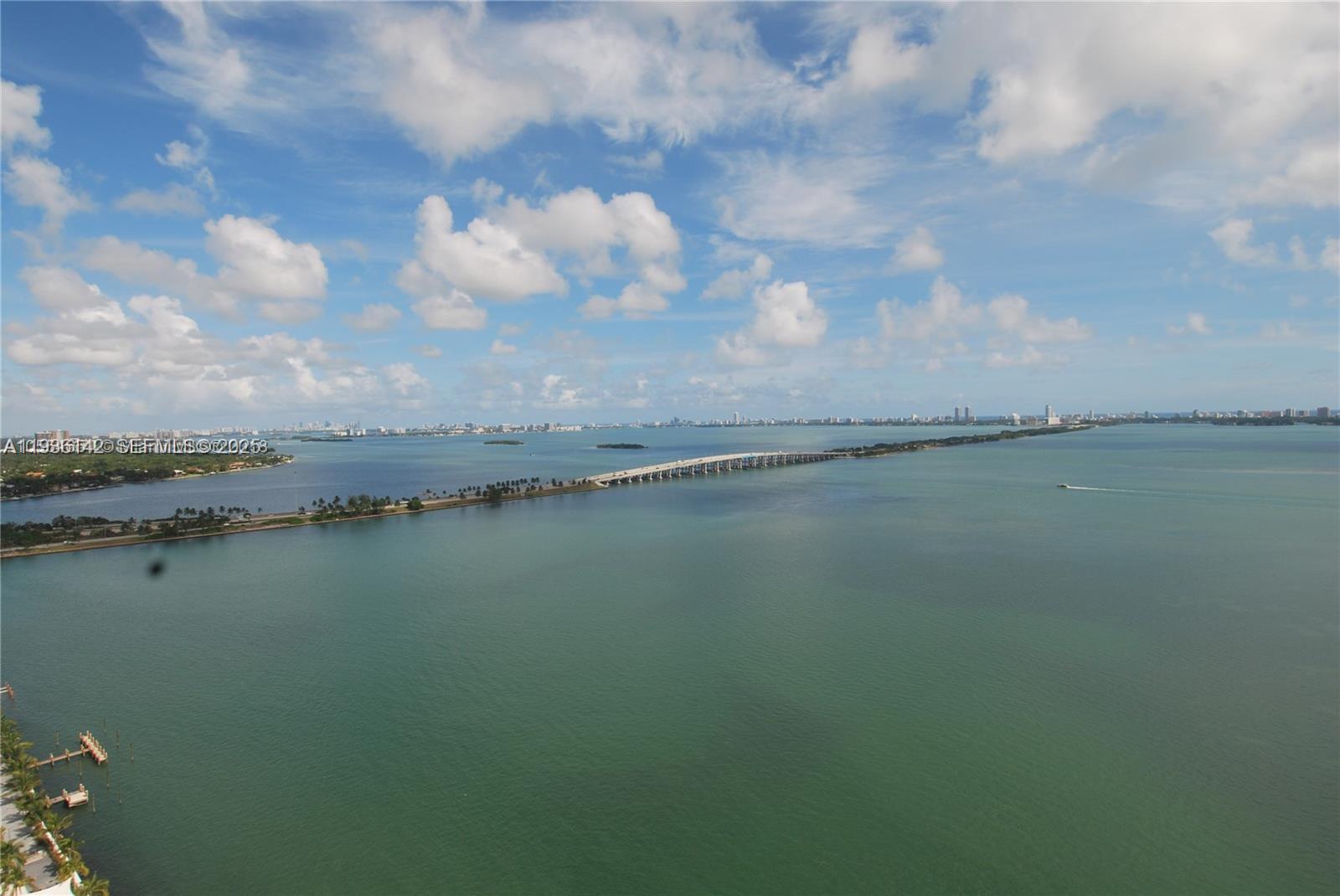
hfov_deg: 89.9
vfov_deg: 67.5
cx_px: 670
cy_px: 448
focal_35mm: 18
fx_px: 671
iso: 100
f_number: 11
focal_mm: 12
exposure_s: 1/200
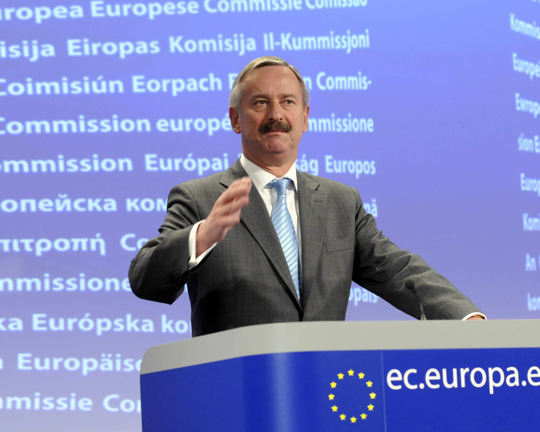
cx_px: 305
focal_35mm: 136
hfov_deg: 14.2
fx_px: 2173
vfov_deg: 11.3
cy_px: 216
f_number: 4.5
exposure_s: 1/125
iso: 1250
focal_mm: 80
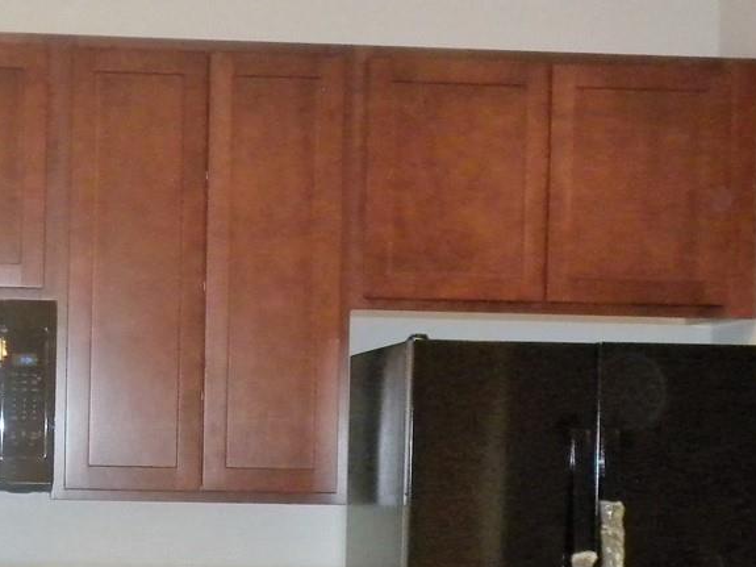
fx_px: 2249
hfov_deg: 18.8
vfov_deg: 14.3
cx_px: 100
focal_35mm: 103
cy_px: 484
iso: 400
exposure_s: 1/30
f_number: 3.5
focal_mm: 6.6
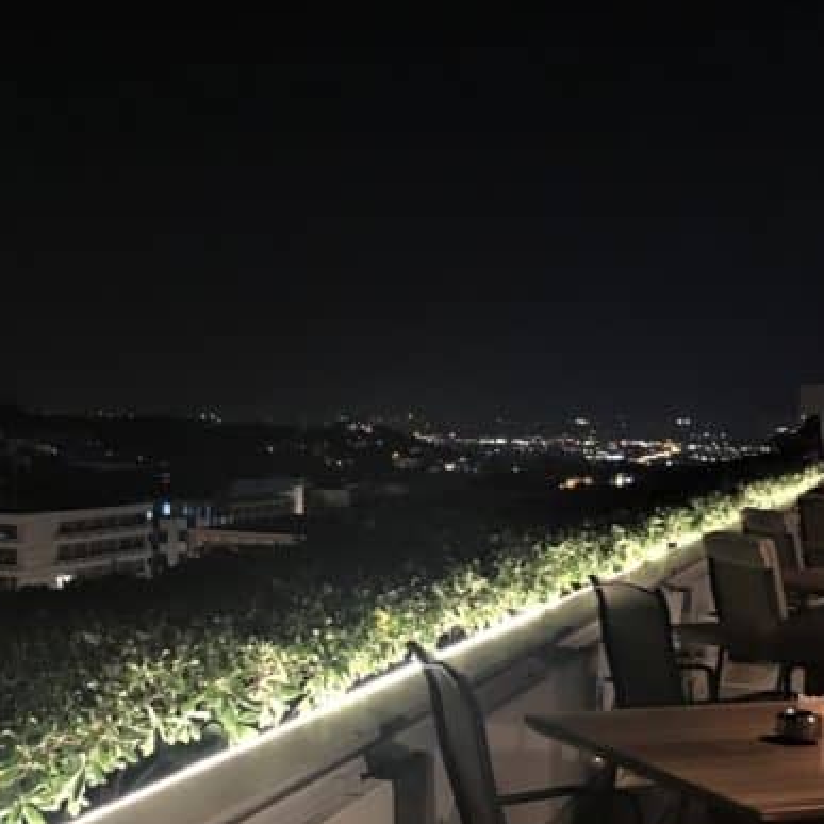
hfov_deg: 32.1
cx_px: 341
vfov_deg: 31.9
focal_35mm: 53
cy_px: 566
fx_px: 1427
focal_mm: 4.15
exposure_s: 1/17
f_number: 2.2
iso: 400
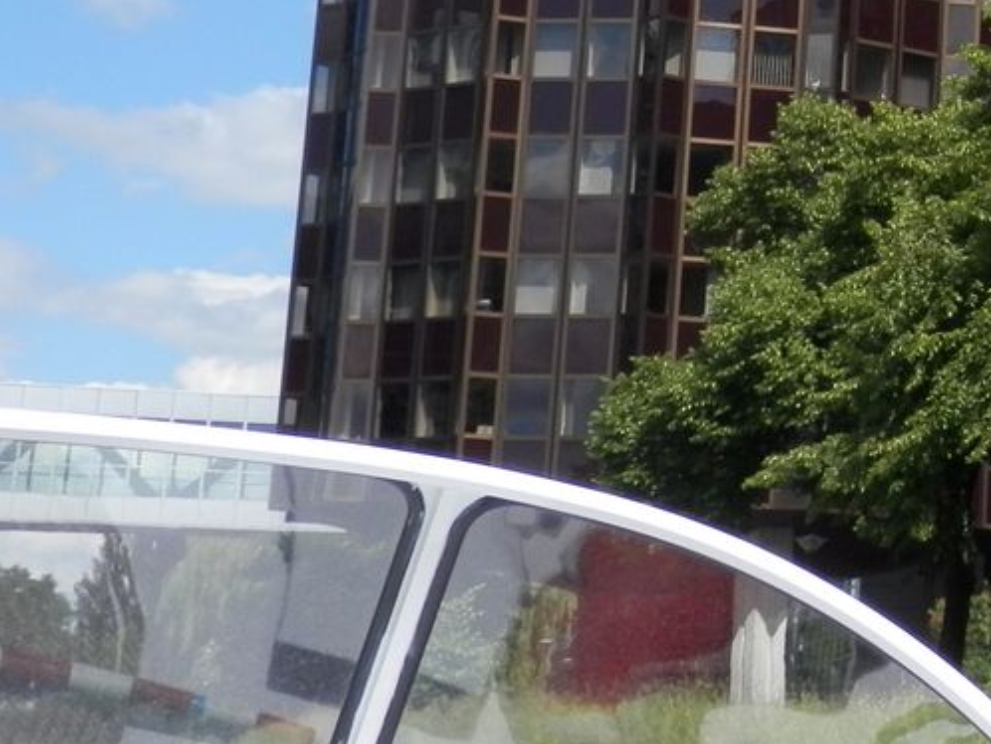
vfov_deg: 13.8
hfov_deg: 17.5
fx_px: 3036
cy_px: 8
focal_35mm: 106
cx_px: 1268
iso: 80
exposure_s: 1/125
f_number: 9.7
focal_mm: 6
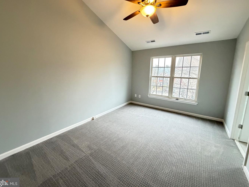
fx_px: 108
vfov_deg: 81.7
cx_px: 120
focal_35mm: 15
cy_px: 88
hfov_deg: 98.1
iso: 640
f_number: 2.2
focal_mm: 2.22
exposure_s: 1/60
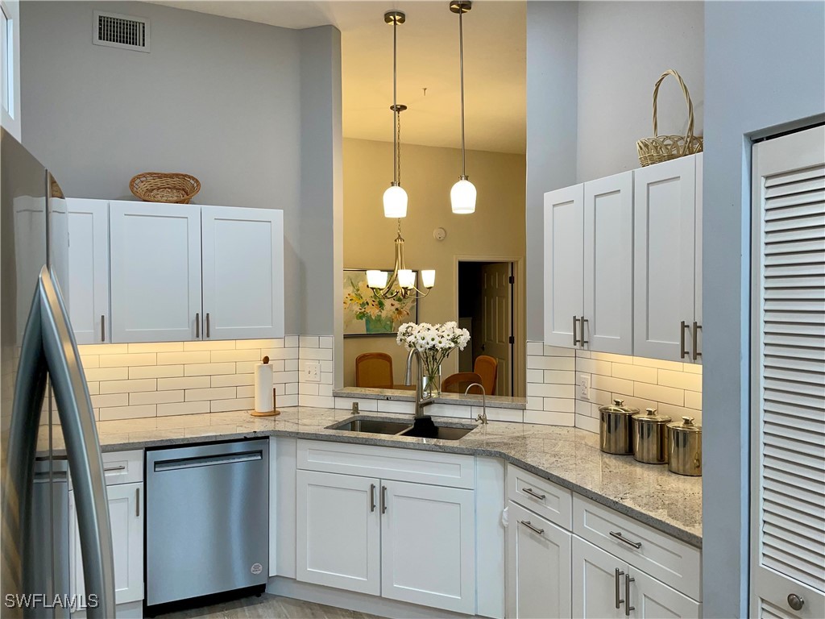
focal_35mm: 26
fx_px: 620
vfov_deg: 53.1
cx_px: 412
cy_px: 310
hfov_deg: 67.3
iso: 80
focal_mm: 4.2
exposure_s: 1/120
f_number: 1.6
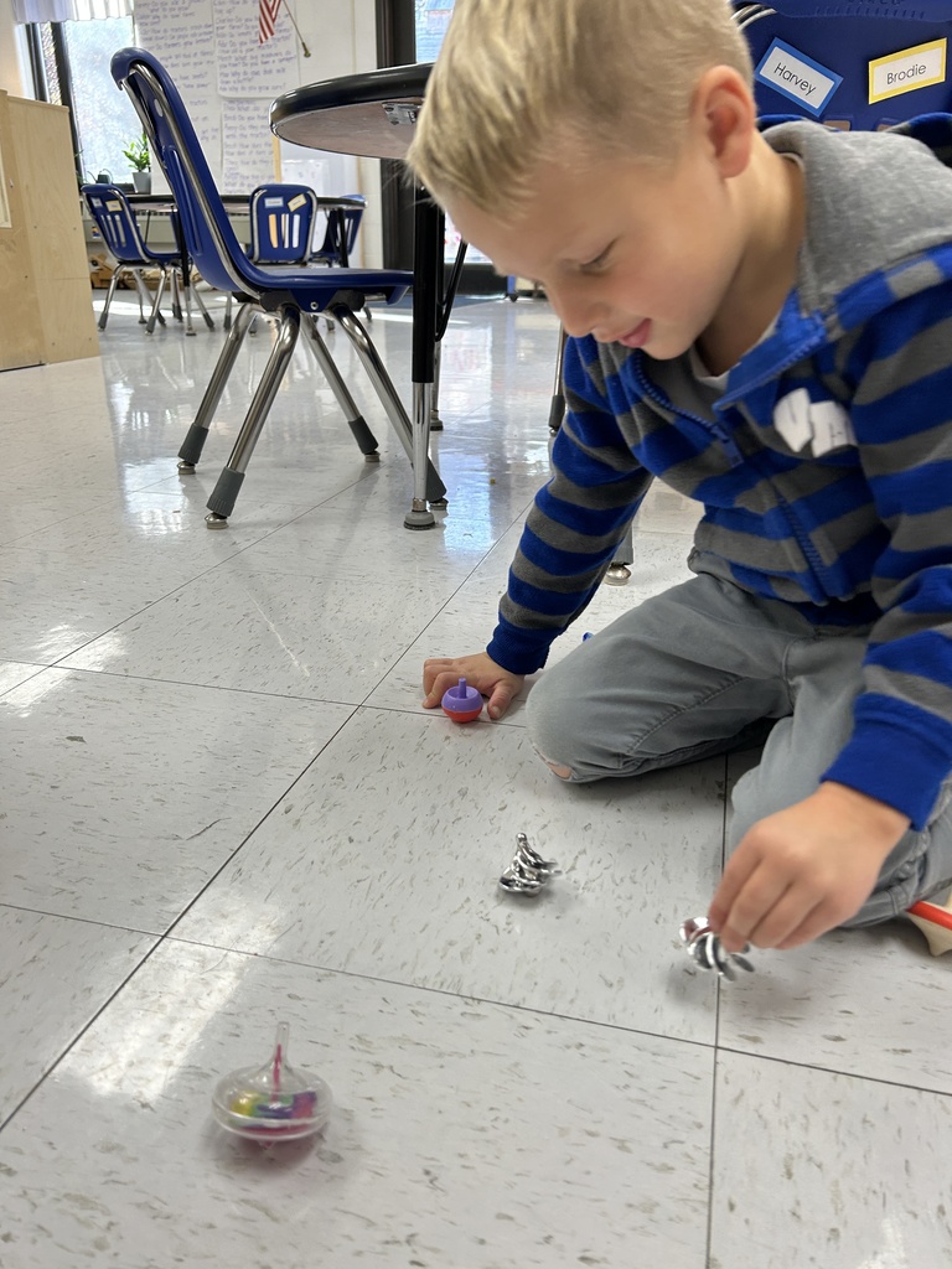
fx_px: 953
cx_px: 476
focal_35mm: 26
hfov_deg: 53.1
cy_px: 634
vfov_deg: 67.3
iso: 80
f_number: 1.5
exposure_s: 1/118
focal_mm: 5.7
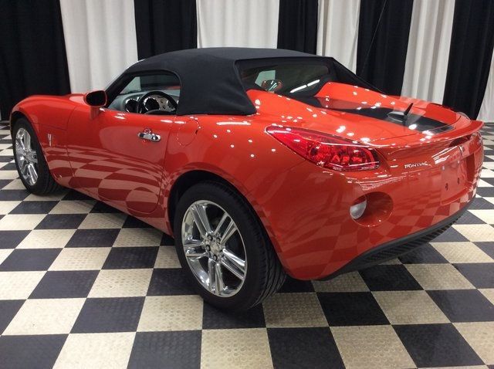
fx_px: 456
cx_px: 247
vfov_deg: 44.1
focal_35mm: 32
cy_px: 184
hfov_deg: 56.9
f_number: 2.4
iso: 64
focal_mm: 3.3
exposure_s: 1/24
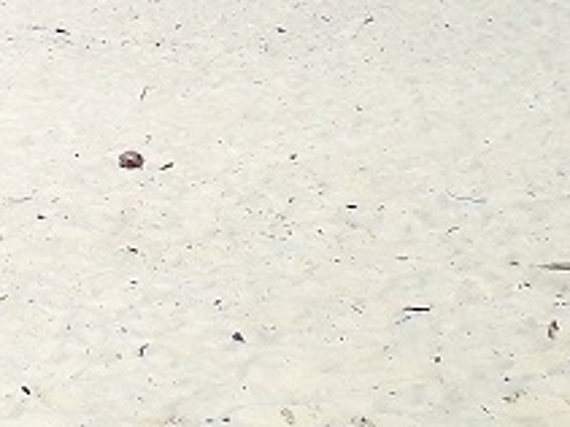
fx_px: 2189
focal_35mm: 133
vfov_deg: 10.4
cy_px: -386
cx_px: -643
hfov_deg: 12.6
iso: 40
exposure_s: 1/3333
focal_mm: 3.7
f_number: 1.9
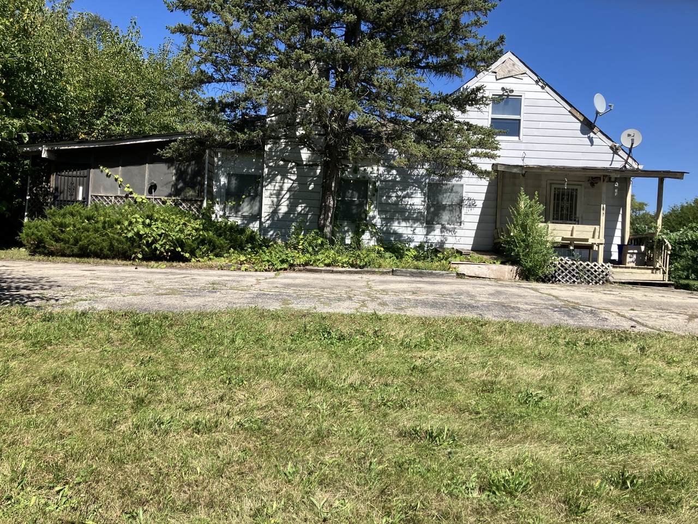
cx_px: 349
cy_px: 262
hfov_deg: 63.4
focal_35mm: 28
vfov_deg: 49.7
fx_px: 565
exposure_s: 1/1621
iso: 32
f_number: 1.8
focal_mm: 3.99
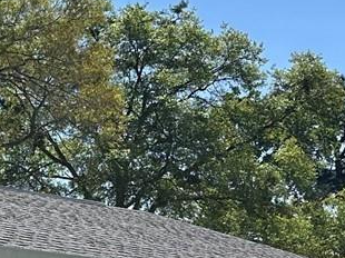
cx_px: -184
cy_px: 269
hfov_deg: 14.7
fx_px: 1235
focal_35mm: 124
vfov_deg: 11.8
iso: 80
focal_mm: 6.86
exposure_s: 1/5525
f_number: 1.78
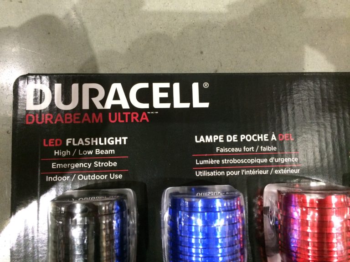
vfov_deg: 48.2
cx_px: 175
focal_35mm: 29
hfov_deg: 61.7
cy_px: 131
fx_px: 293
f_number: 2.2
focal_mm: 4.15
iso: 250
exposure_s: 1/30
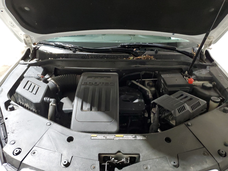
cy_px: 86
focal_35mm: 26
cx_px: 114
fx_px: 171
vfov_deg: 53.1
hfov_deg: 67.3
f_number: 1.5
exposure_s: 1/40
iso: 367
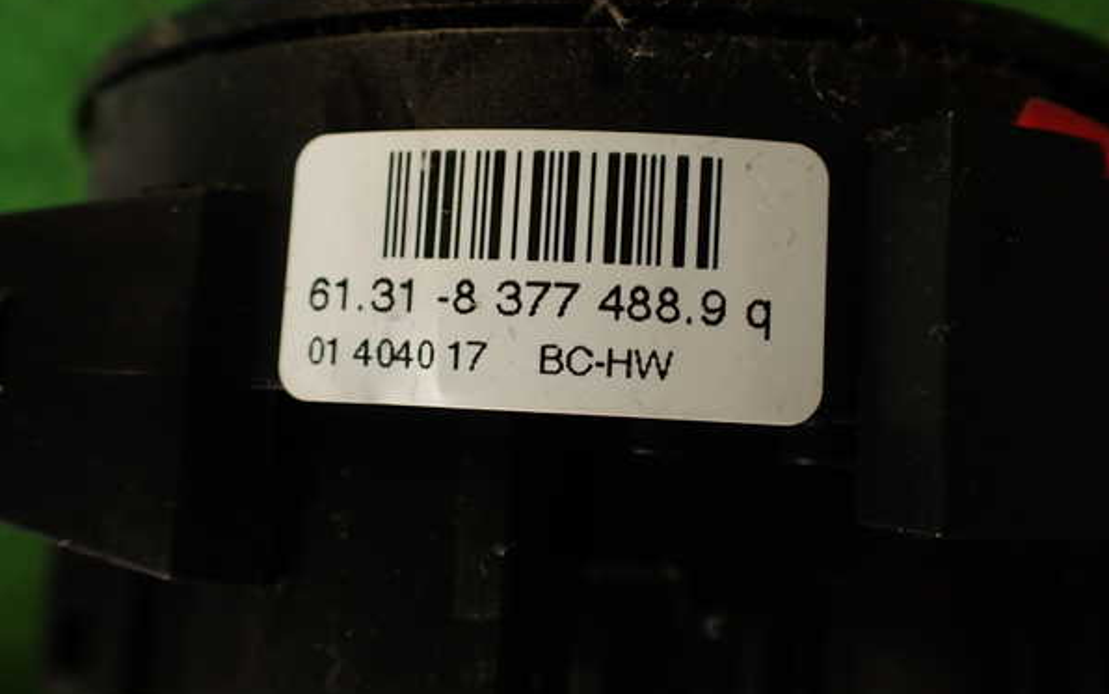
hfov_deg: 59.6
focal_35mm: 32
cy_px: 333
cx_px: 556
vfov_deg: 39.5
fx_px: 968
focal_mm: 5.4
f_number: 2.3
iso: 125
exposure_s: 1/60
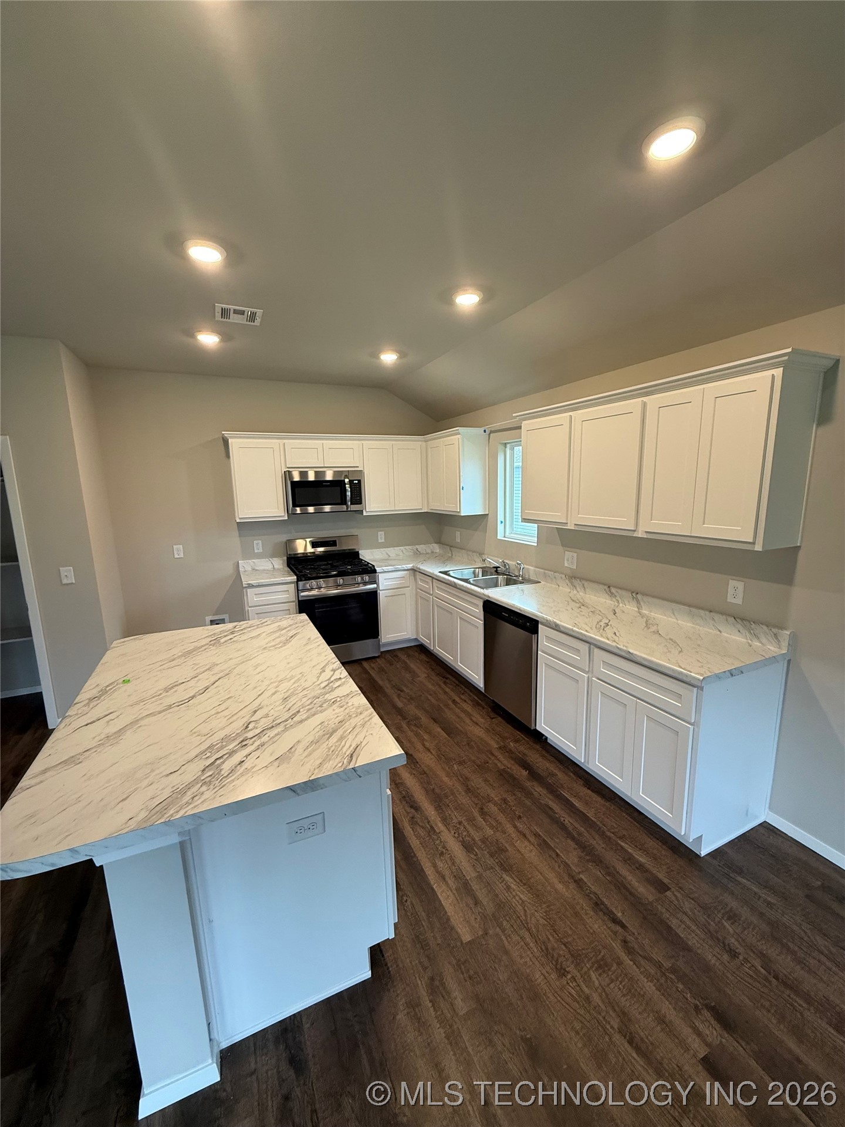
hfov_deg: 85.7
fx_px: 456
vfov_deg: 102.1
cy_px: 564
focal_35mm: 14
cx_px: 422
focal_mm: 2.22
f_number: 2.2
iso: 250
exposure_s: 1/120
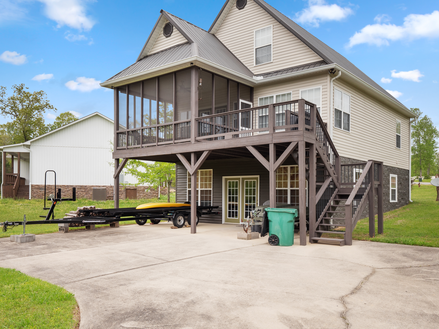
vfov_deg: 46.8
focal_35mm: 30
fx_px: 380
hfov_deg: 60.0
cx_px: 220
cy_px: 164
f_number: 5.6
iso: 200
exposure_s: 1/640
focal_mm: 15
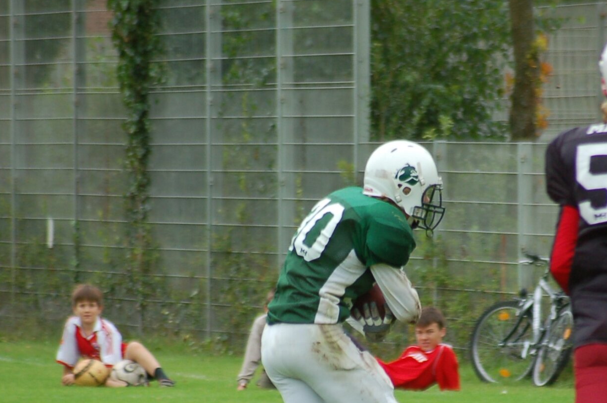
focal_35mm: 645
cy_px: 340
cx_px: 422
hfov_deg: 3.2
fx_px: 10856
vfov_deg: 2.1
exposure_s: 1/500
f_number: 5.3
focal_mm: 240
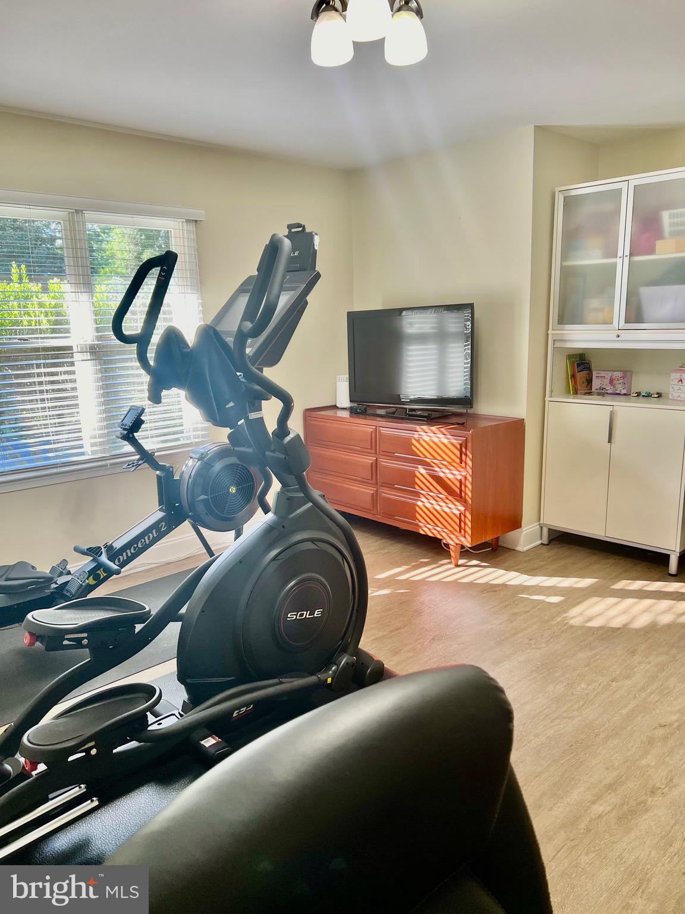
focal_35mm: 26
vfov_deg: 67.3
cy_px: 457
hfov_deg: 53.1
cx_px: 342
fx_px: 686
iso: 100
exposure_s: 1/120
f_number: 1.5
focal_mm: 5.7
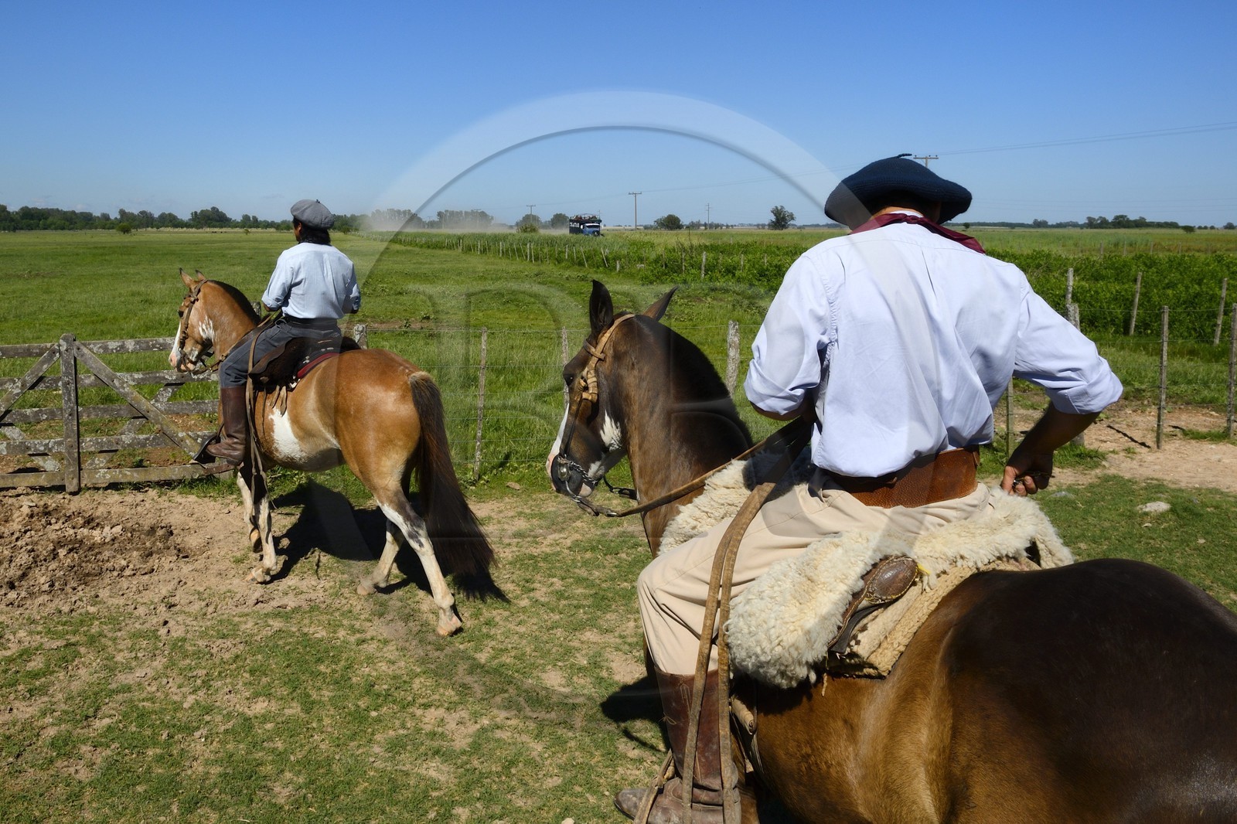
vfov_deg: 53.1
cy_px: 412
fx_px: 824
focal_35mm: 24
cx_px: 618
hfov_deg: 73.8
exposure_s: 1/640
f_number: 14
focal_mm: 24
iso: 400
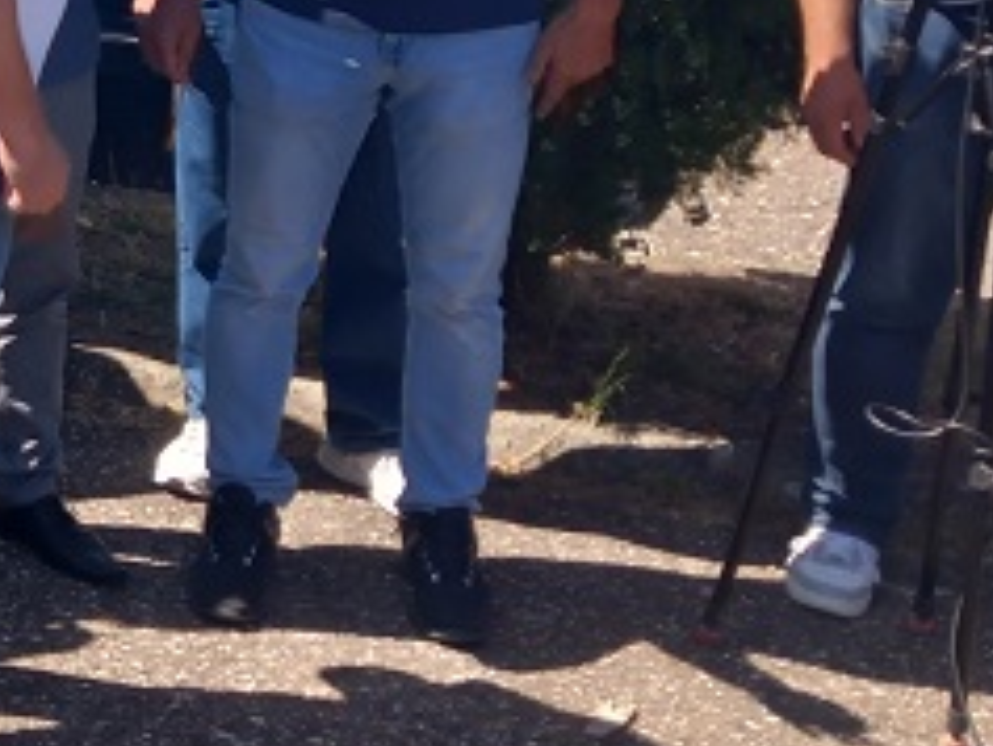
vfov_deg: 15.5
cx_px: -536
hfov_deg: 18.7
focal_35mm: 91
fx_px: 2612
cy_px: -201
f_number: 1.8
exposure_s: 1/206
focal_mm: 4
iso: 20
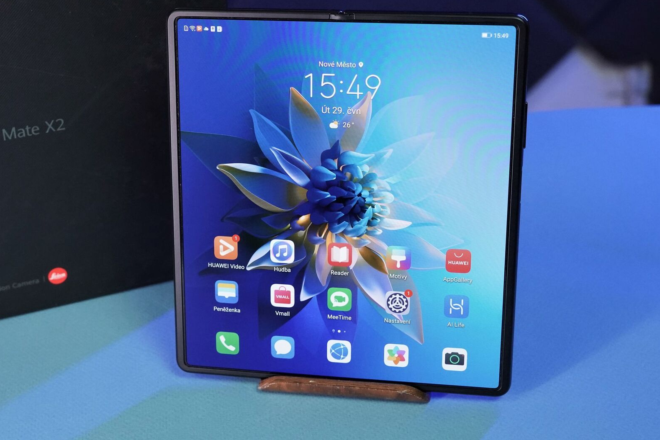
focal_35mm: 56
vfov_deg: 24.2
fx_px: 1026
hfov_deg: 35.6
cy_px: 219
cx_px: 326
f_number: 8
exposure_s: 1/250
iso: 5000
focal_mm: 46
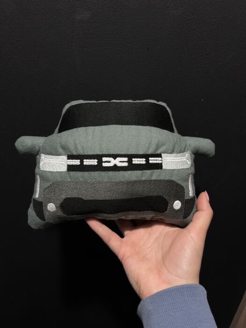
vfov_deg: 67.3
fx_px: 246
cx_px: 123
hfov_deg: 53.1
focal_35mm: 26
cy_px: 164
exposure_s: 1/100
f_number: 1.5
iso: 125
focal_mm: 5.7
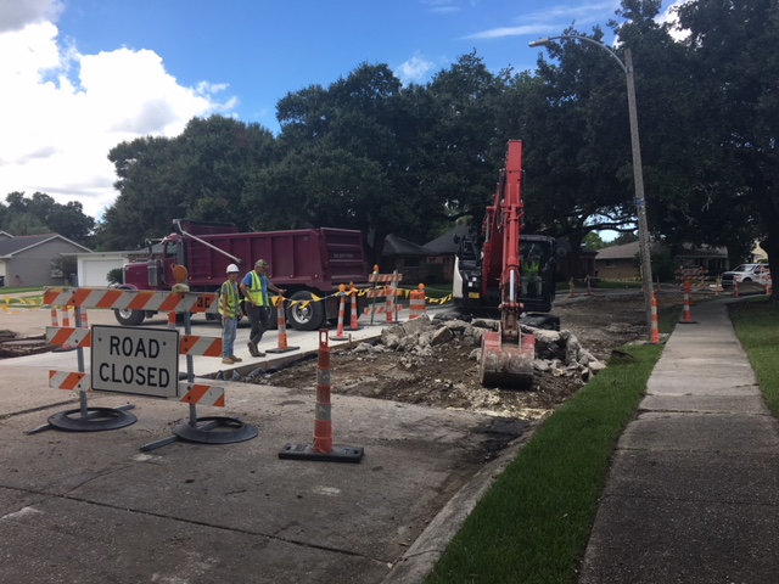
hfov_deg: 61.7
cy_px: 292
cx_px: 390
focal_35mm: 29
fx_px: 653
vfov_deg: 48.2
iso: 25
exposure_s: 1/578
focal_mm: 4.15
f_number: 2.2
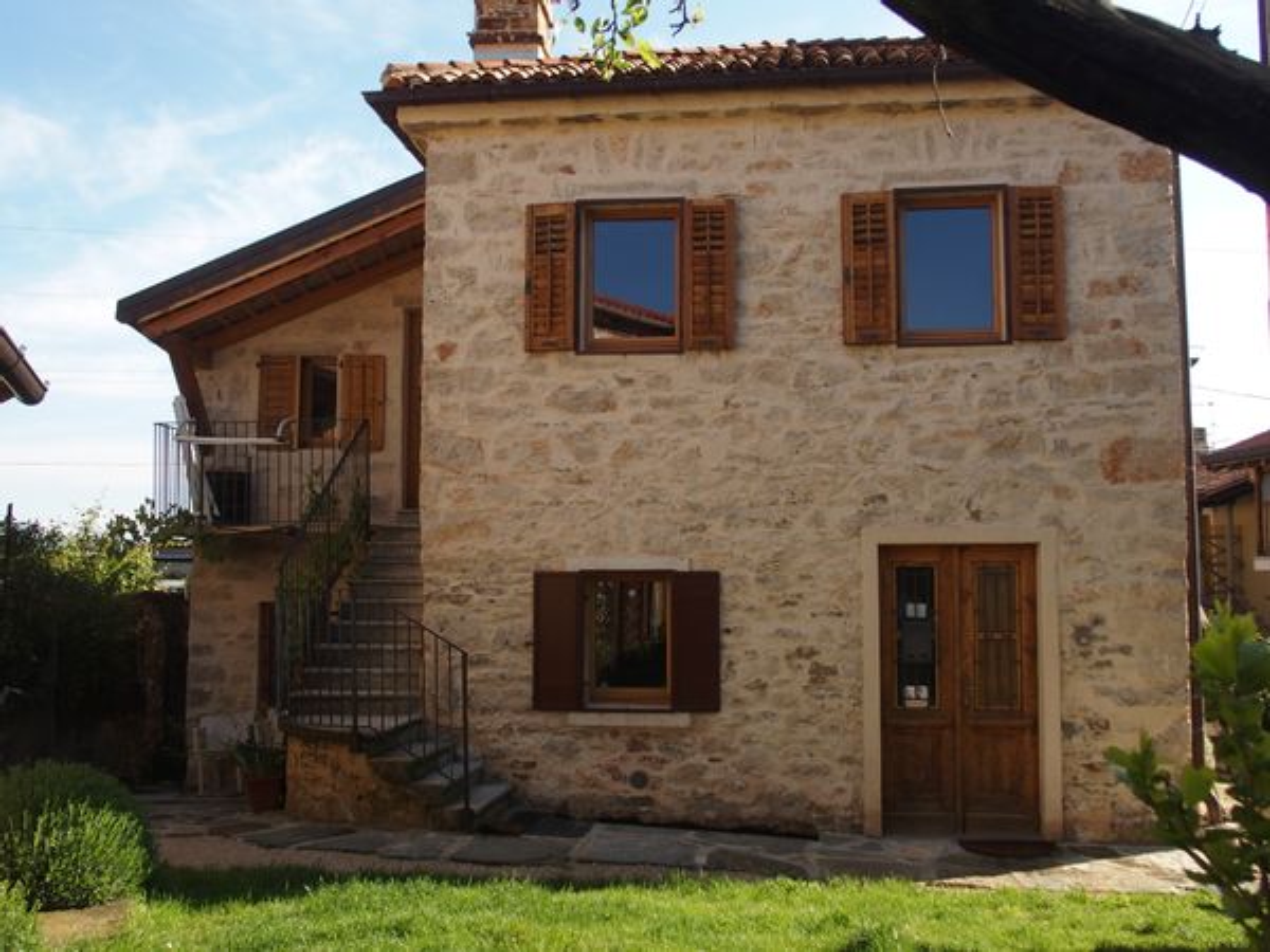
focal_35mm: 35
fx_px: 1284
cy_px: 476
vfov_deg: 40.7
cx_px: 635
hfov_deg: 52.6
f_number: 3.5
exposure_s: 1/500
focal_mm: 7.4
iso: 100
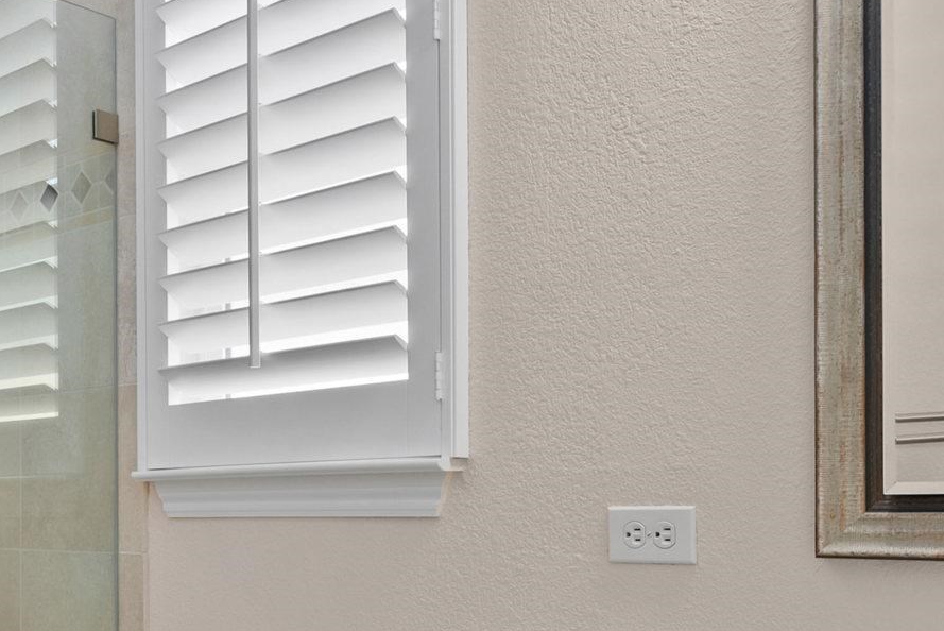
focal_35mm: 45
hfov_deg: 42.6
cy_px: 499
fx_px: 1181
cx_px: 273
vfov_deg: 29.3
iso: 400
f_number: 9
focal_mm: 16
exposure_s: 1/5
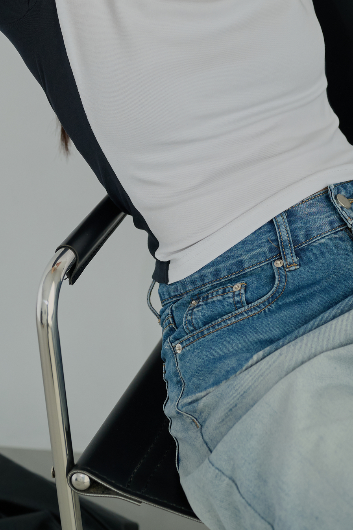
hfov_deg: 15.3
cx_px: 218
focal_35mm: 89
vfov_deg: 22.4
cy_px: 66
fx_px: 1311
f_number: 3.5
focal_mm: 50
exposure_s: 1/160
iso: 1000
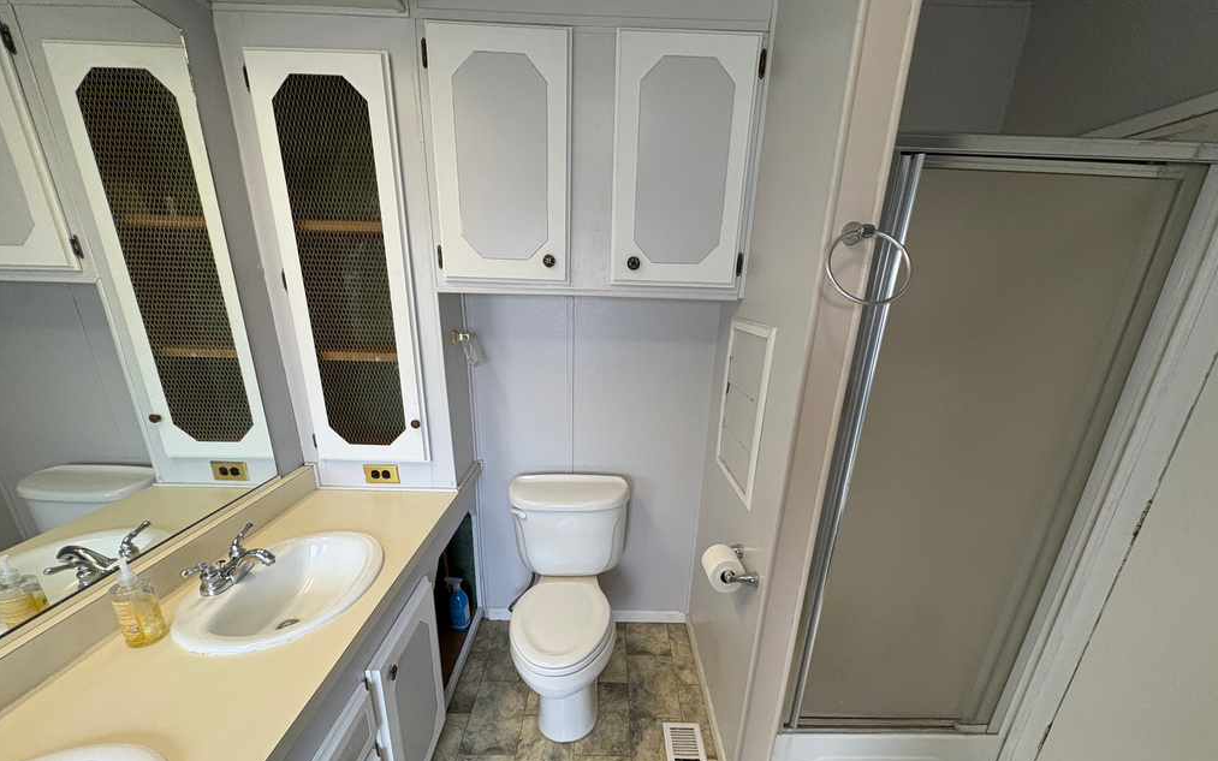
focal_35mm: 15
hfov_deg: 101.5
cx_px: 612
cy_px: 460
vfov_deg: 73.9
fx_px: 498
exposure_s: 1/120
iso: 200
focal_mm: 2.22
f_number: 2.2
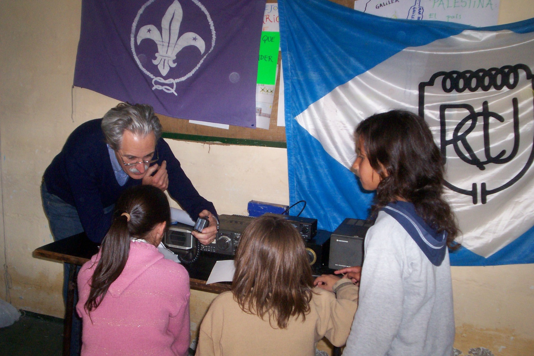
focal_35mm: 38
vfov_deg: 35.0
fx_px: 564
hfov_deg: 50.7
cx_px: 269
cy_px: 196
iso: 140
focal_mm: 5.9
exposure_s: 1/64
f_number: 4.5
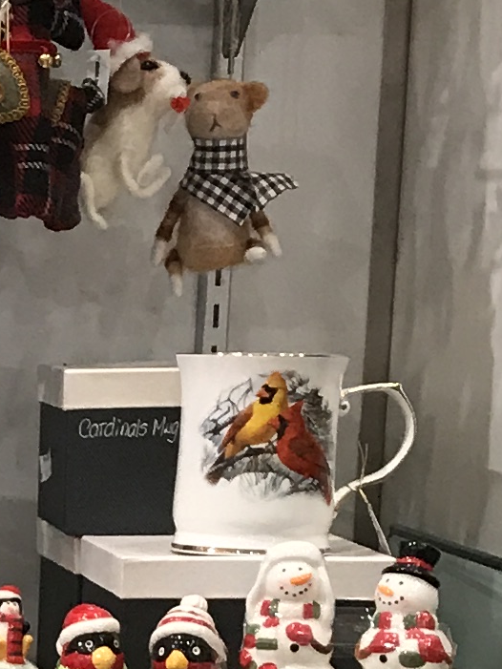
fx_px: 3112
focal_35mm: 161
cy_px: 891
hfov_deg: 8.7
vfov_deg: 11.9
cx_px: -511
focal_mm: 3.99
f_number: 1.8
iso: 25
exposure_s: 1/30
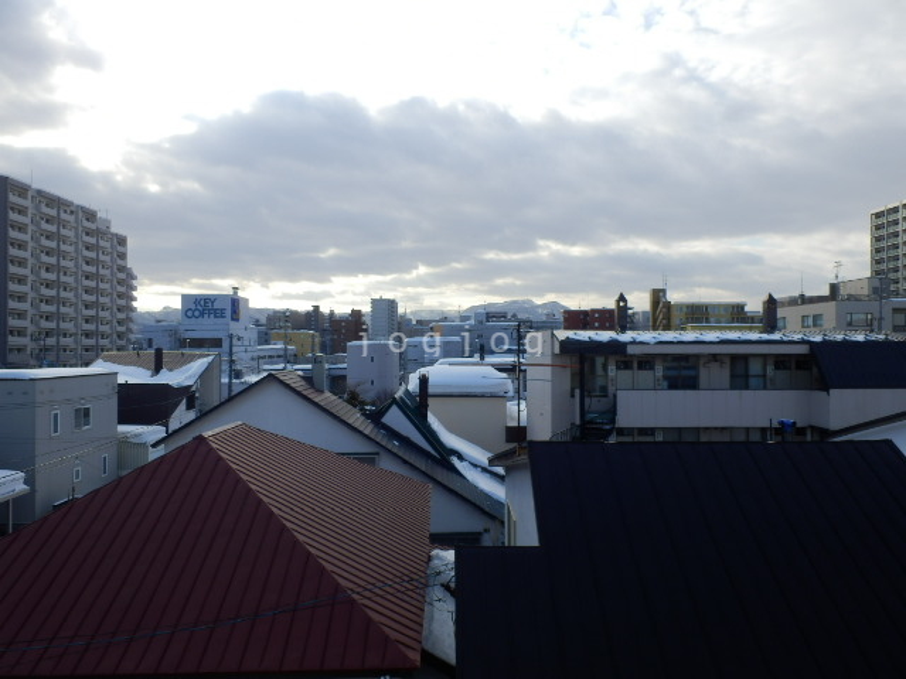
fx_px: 628
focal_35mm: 24
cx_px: 453
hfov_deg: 71.6
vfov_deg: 56.8
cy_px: 340
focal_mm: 4.2
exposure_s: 1/125
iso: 80
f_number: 7.9
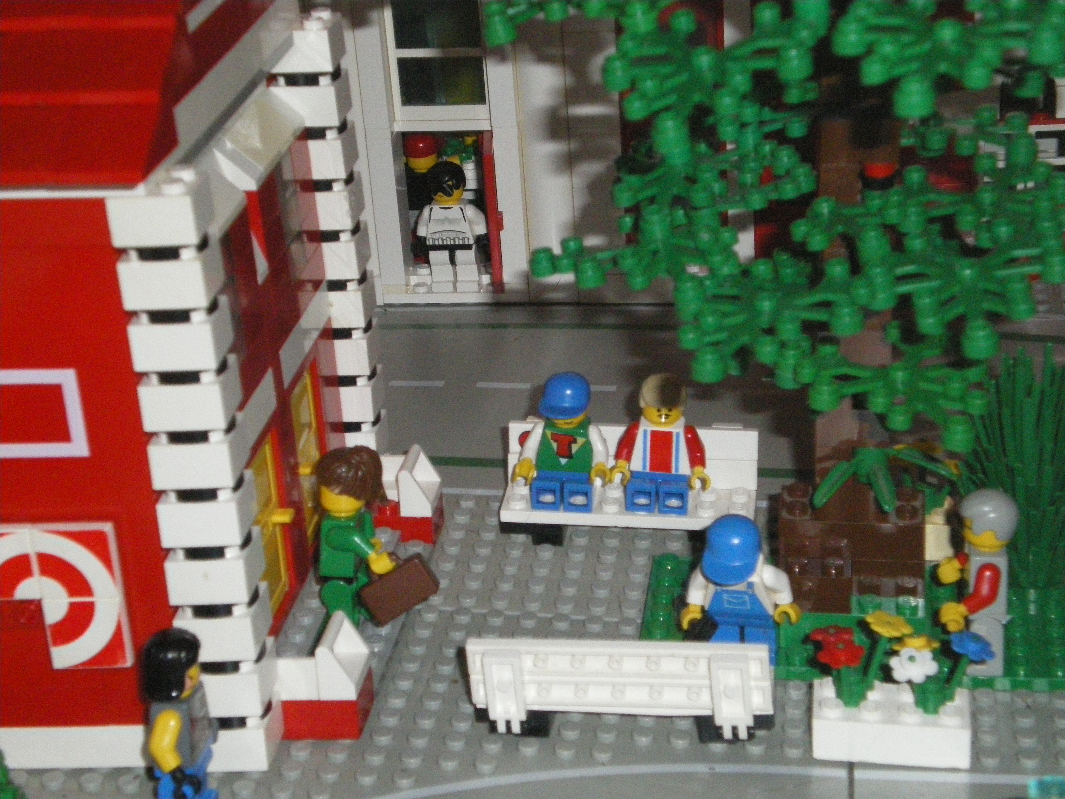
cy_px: 400
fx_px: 2338
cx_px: 532
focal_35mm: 76
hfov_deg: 25.7
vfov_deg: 19.4
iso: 800
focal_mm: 13.3
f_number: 4.9
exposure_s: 1/80
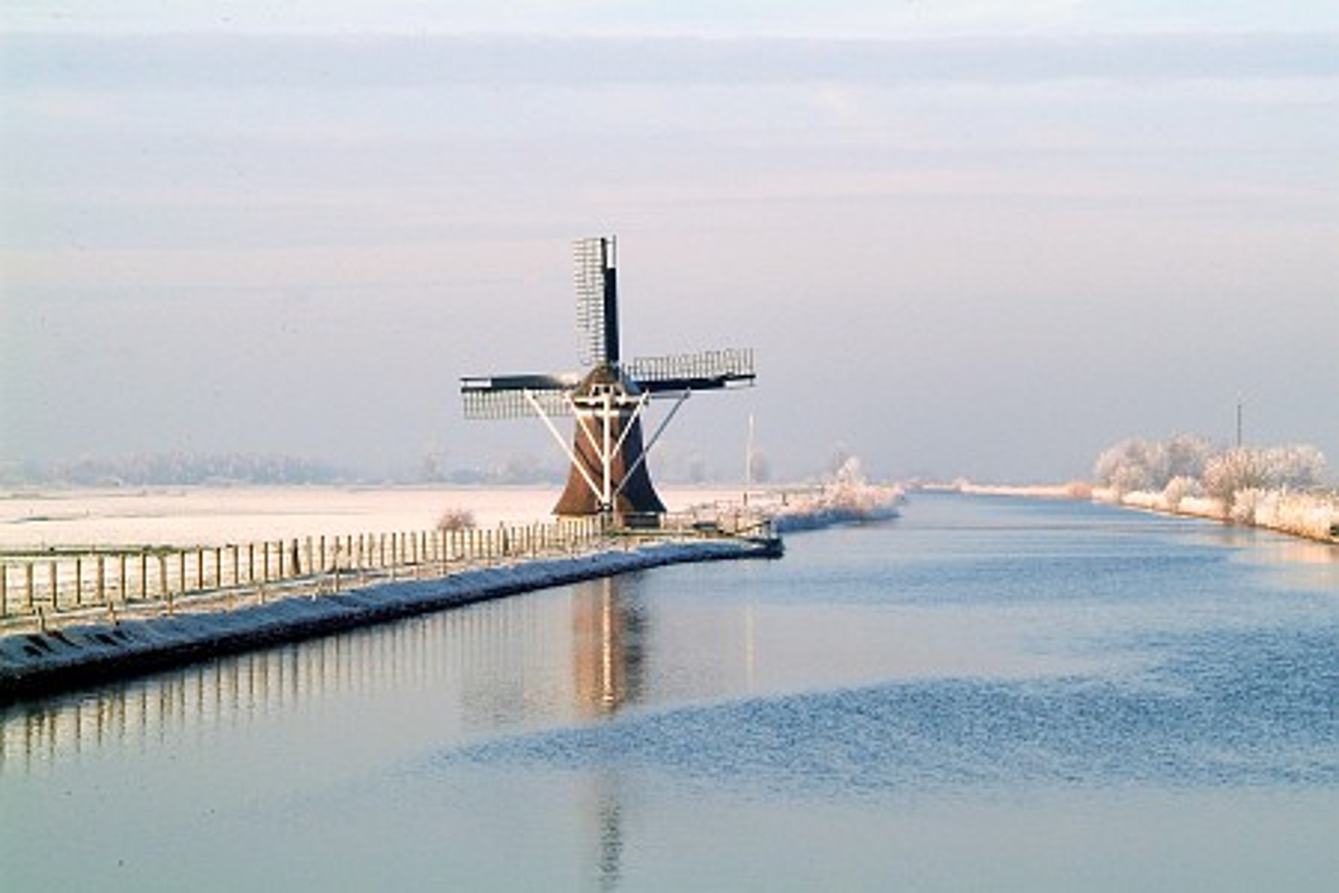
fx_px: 5579
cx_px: 670
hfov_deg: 13.7
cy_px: 446
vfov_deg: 9.1
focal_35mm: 150
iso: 800
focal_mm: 100
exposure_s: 1/180
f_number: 22
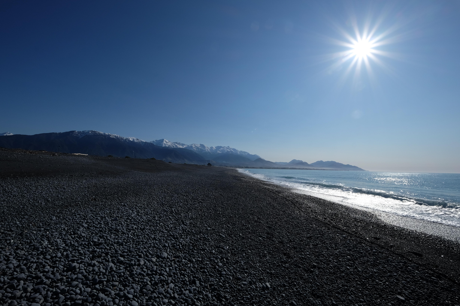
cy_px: 153
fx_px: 192
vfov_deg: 77.3
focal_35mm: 15
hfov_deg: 100.4
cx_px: 230
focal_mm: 10
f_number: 14
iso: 200
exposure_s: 1/420
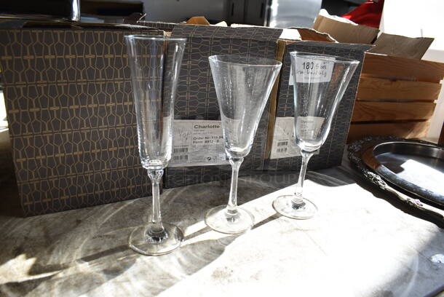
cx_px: 222
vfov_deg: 48.0
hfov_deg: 67.3
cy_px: 148
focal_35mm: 27
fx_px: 333
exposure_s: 1/250
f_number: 6.3
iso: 200
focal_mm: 18
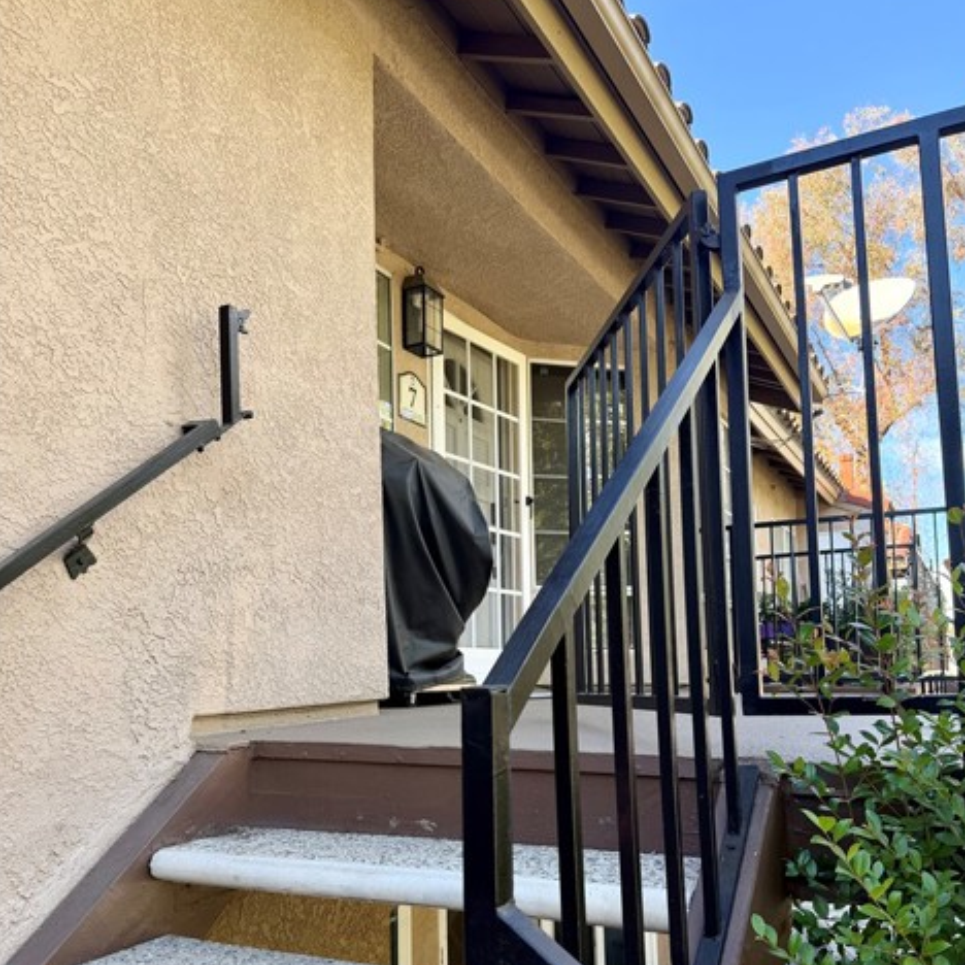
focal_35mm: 29
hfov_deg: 55.6
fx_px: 915
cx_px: 489
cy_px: 600
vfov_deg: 55.0
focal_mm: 6.76
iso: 100
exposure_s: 1/356
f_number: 1.78
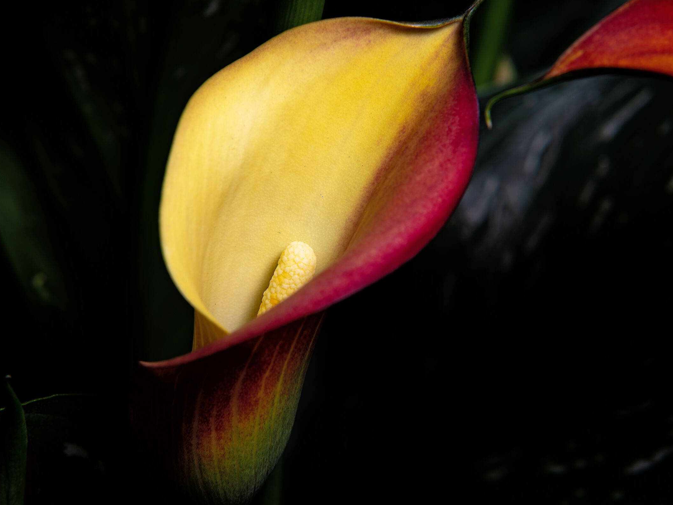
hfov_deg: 17.3
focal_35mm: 114
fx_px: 2217
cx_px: 300
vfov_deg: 13.0
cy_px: 252
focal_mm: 105
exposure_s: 1/160
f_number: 14
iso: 100
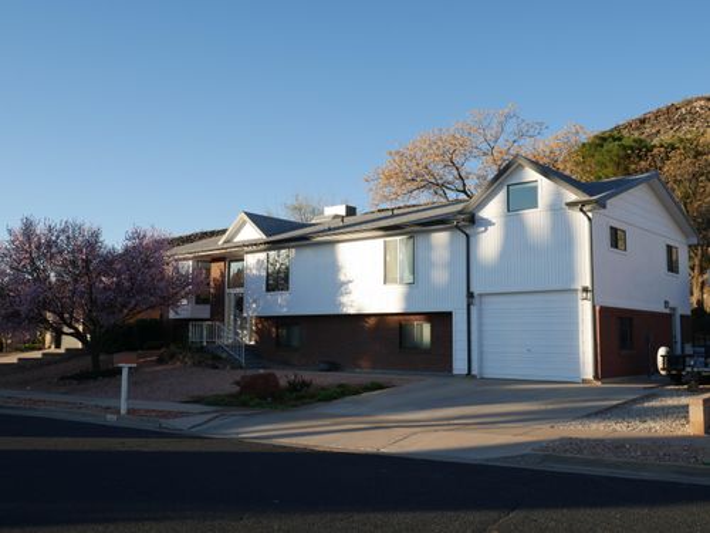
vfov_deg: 39.7
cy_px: 266
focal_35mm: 36
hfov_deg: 51.4
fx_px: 738
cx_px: 355
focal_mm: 18
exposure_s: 1/250
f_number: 7.1
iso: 200
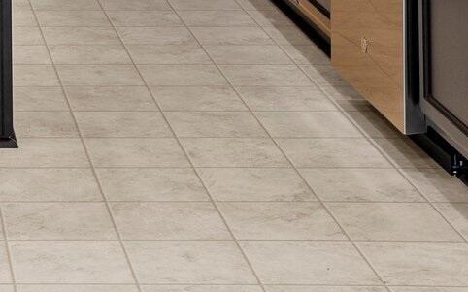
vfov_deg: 9.3
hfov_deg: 15.5
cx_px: -93
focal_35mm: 130
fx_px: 1658
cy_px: -348
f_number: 8
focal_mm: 30
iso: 320
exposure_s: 1/2.5
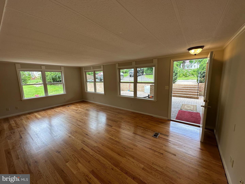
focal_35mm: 14
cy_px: 92
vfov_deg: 85.7
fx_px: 99
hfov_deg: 102.1
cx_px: 122
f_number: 2.2
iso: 40
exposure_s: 1/120
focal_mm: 2.22
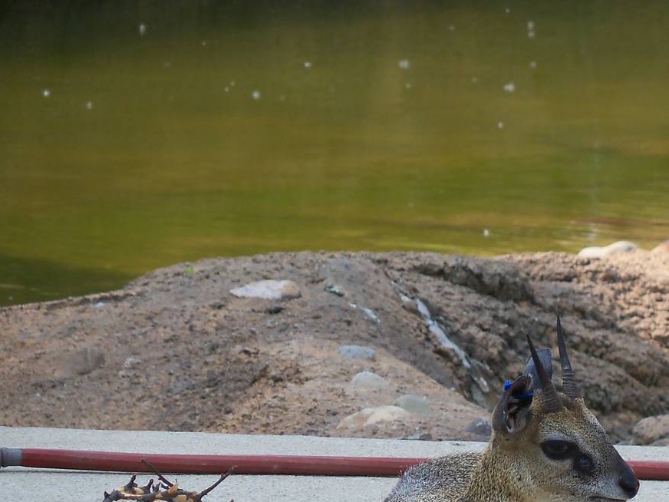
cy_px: 450
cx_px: 551
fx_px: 10146
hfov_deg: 3.8
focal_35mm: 525
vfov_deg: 2.8
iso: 64
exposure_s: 1/200
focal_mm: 50.6
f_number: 4.5
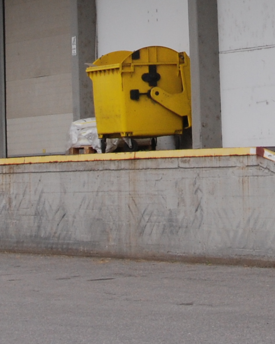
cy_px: -159
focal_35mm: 242
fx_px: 2464
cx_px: 231
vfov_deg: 7.8
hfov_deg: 6.4
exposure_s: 1/320
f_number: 9
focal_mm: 35
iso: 250
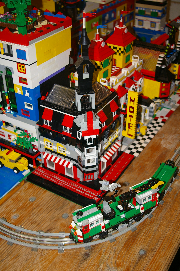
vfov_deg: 42.4
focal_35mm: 46
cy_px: 136
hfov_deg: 28.9
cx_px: 90
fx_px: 349
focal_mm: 31
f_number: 4
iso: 200
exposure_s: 1/45
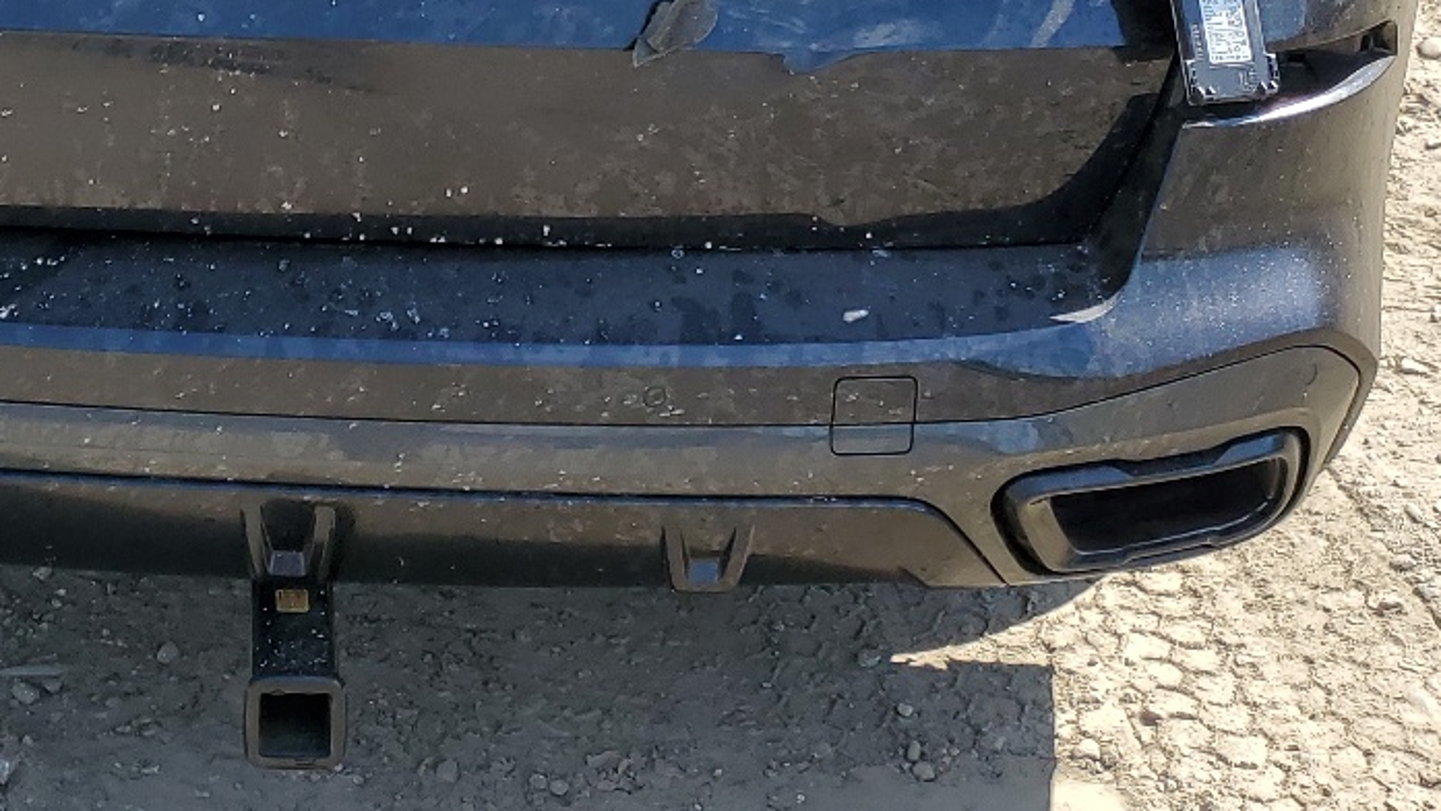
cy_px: -292
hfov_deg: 31.5
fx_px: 2484
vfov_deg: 17.2
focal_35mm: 65
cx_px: 285
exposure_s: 1/1250
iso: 50
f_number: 1.5
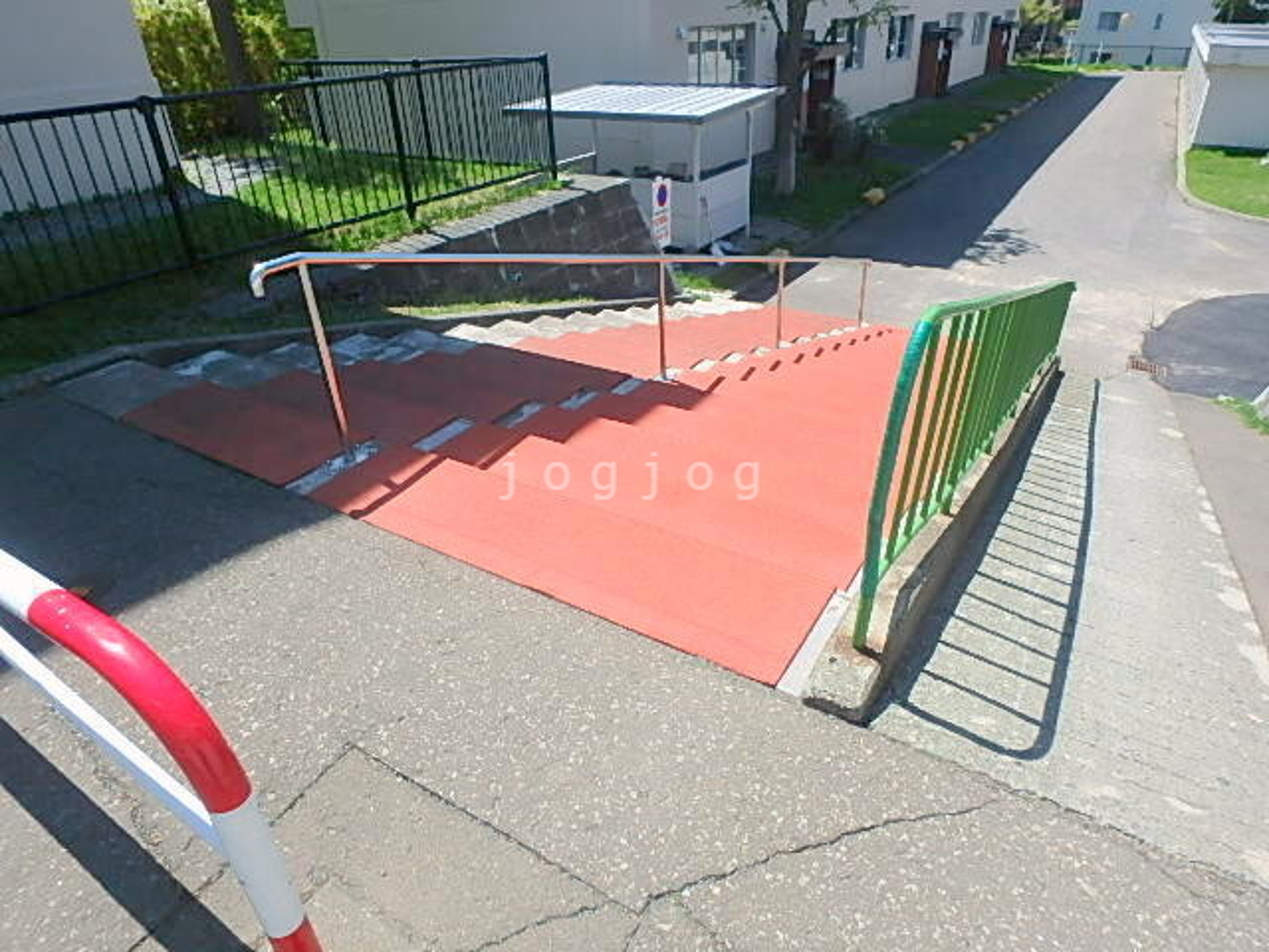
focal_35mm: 21
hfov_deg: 79.0
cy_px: 476
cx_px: 634
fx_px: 770
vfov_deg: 63.4
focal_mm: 3.7
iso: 125
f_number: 3.5
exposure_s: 1/1000
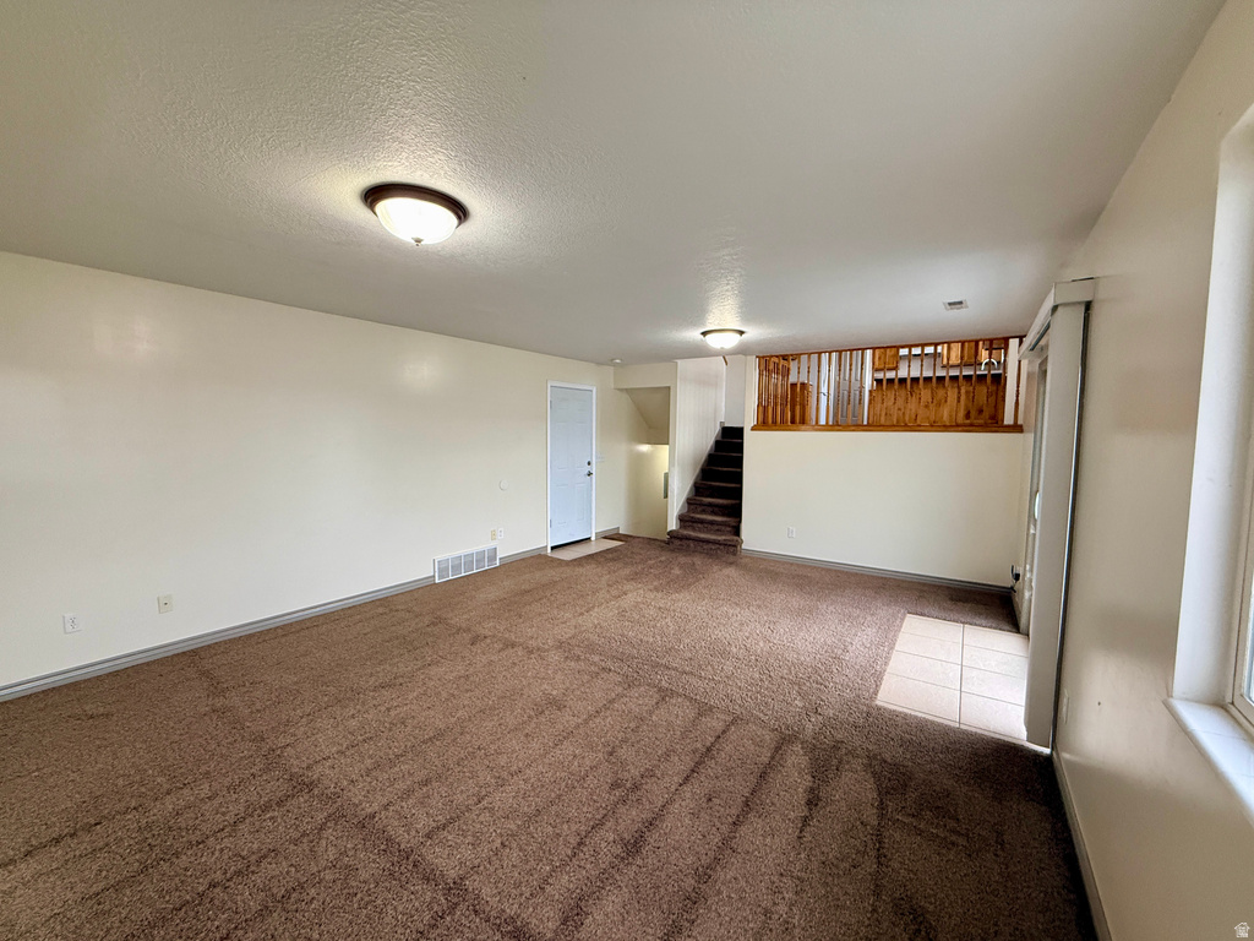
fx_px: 507
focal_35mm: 14
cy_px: 470
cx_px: 627
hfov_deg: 102.1
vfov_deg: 85.7
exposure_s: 1/120
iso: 320
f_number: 2.2
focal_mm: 2.22
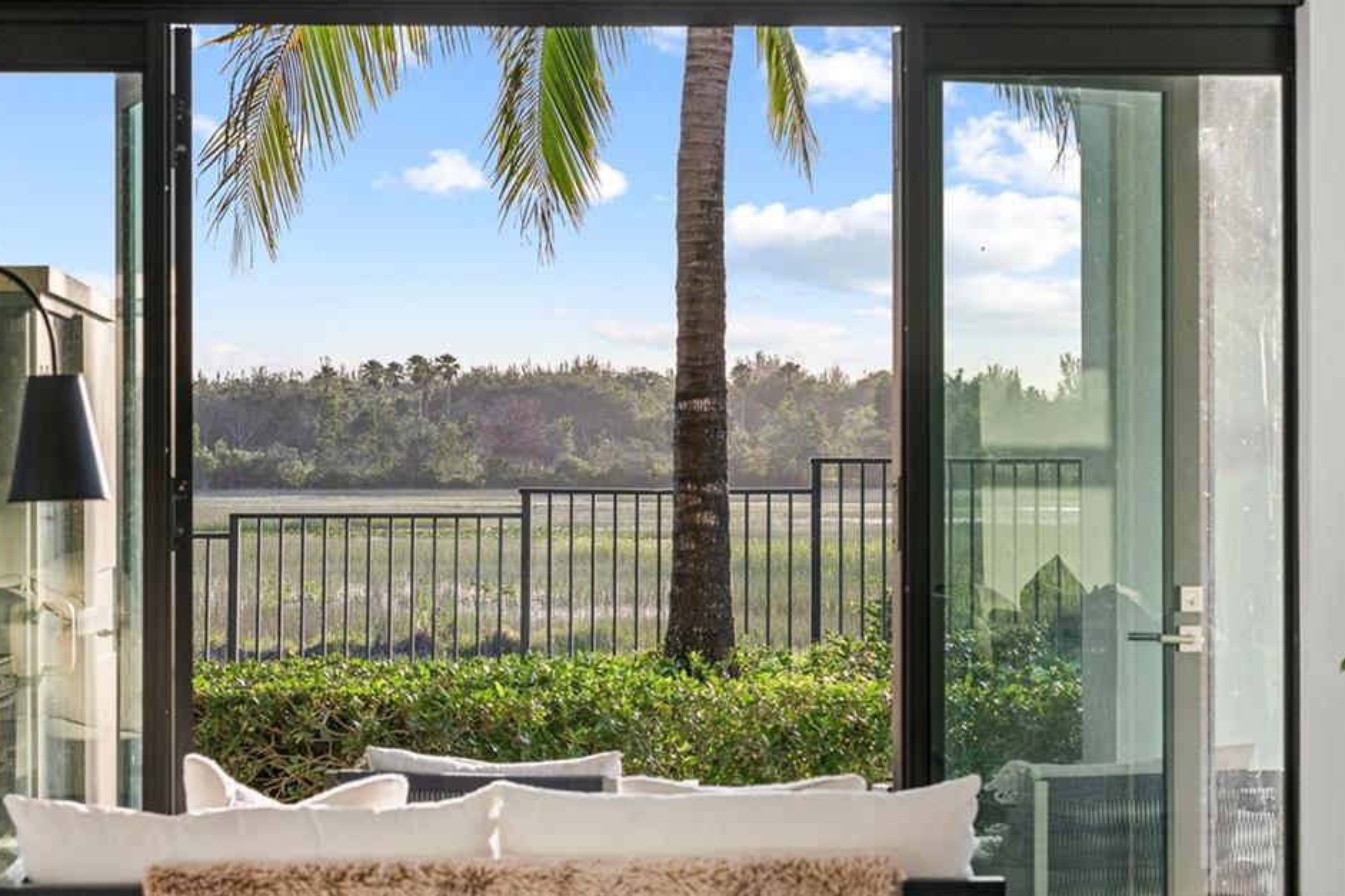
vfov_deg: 16.1
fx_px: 3175
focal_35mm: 85
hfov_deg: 23.9
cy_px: 499
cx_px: 600
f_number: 5.6
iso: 250
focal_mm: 50
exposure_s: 1/50
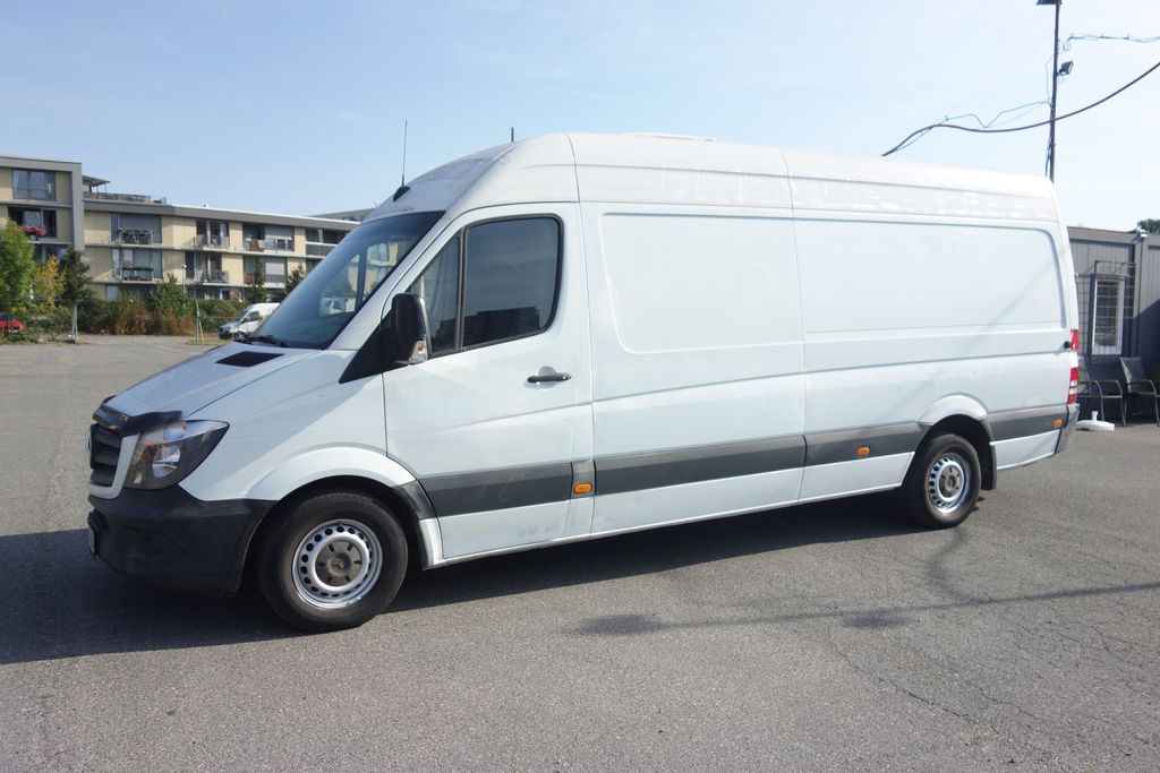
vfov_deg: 46.4
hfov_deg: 65.5
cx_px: 580
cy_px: 386
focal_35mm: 28
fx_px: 902
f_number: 2.2
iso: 125
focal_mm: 10.4
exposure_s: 1/2000
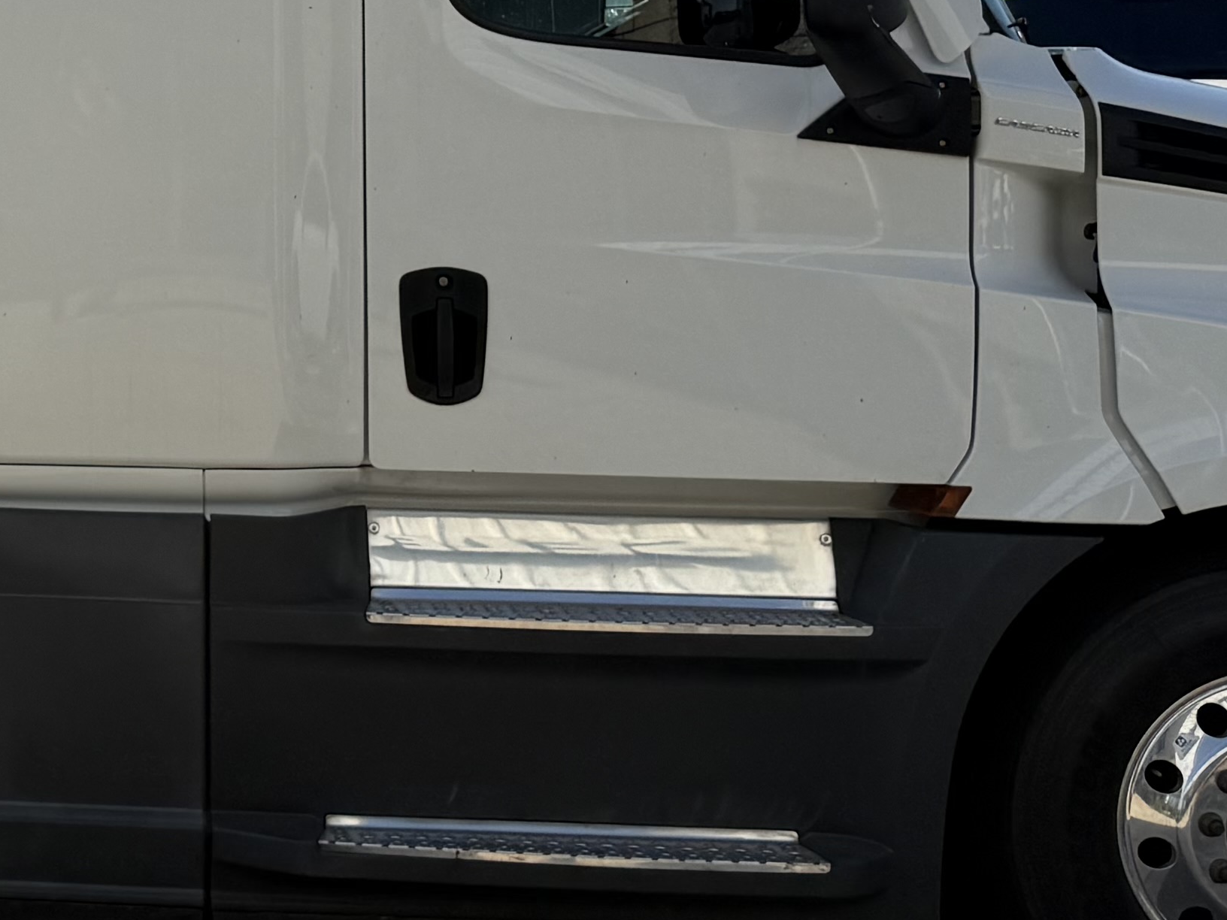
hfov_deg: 21.8
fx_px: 2977
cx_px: -203
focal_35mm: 84
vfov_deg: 17.2
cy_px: -11
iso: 80
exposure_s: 1/7353
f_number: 1.78
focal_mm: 6.76
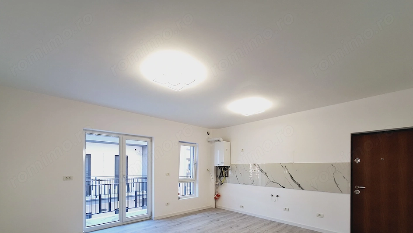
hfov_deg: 103.0
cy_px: 163
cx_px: 204
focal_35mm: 15
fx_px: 164
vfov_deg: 67.7
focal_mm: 1.74
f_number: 2.2
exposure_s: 1/50
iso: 50
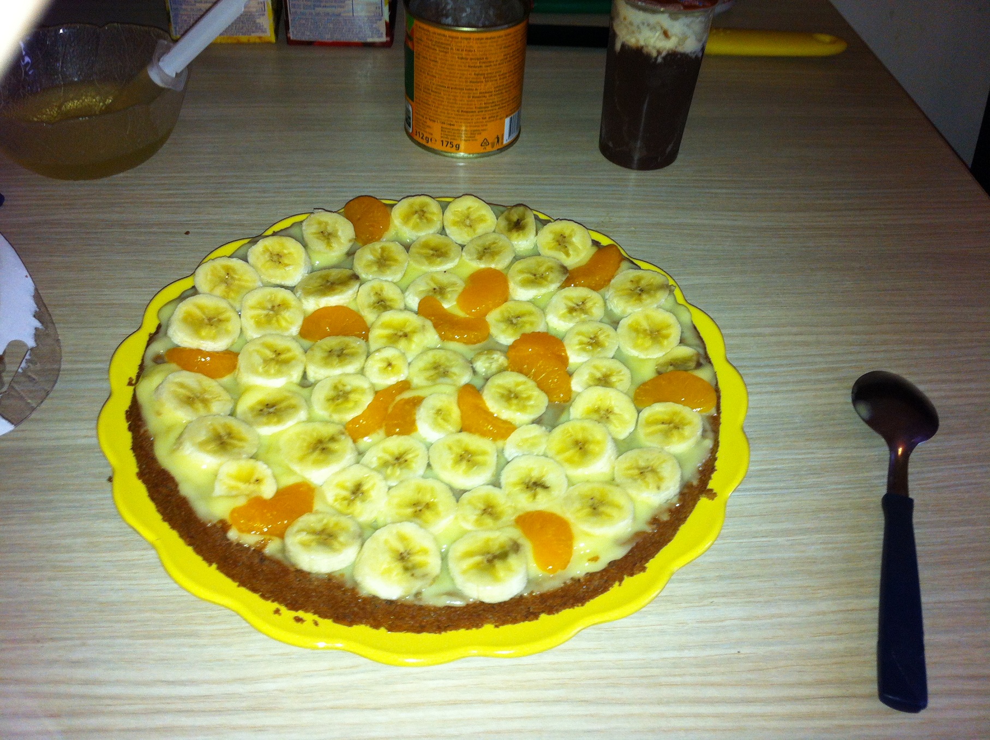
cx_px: 495
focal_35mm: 35
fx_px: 1000
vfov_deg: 40.6
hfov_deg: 52.7
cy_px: 370
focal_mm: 3.85
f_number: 2.8
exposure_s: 1/27
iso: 80
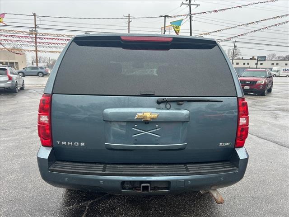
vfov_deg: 53.1
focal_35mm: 26
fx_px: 217
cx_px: 144
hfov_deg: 67.3
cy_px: 108
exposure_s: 1/121
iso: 40
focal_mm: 5.7
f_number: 1.5
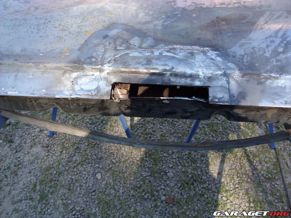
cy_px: 109
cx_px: 146
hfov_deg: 49.0
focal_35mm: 38
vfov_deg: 37.7
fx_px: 319
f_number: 2.8
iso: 50
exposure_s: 1/260
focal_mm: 6.3
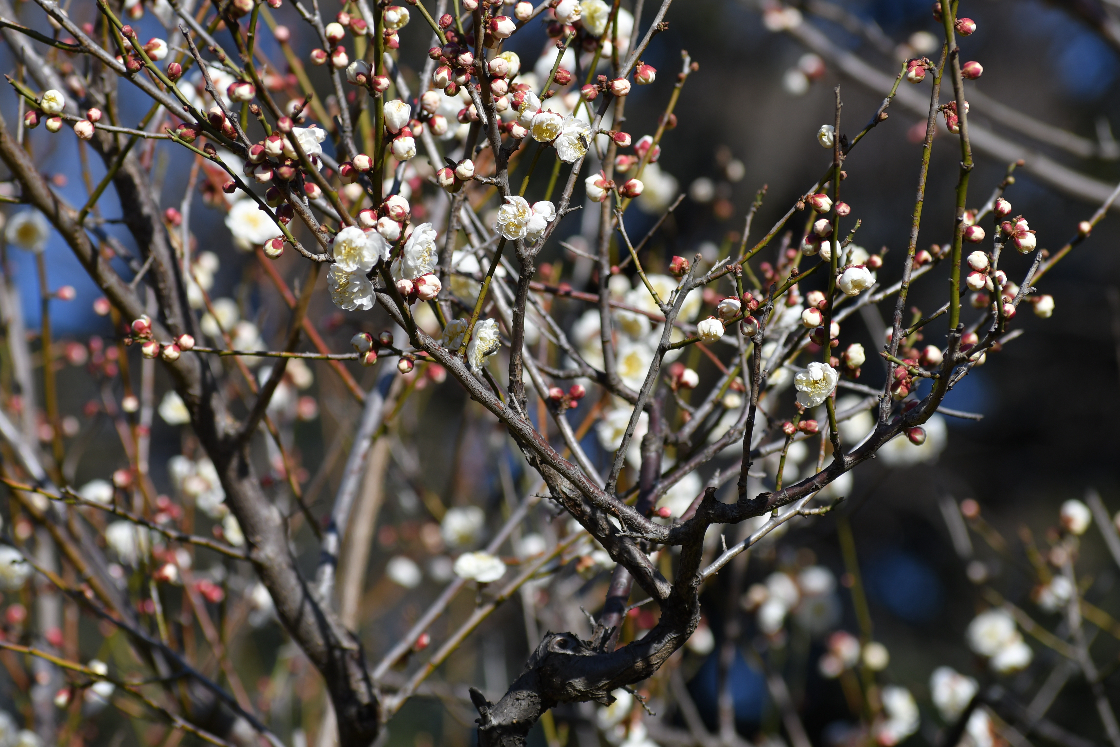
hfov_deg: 7.6
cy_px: 297
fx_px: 8462
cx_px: 502
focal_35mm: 272
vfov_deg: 5.1
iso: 100
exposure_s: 1/640
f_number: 6.3
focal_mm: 150
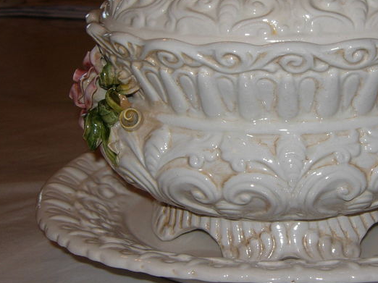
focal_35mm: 69
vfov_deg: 21.2
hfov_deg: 27.8
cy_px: 100
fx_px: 753
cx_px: 282
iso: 50
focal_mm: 7.5
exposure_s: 1/45.2
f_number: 3.8
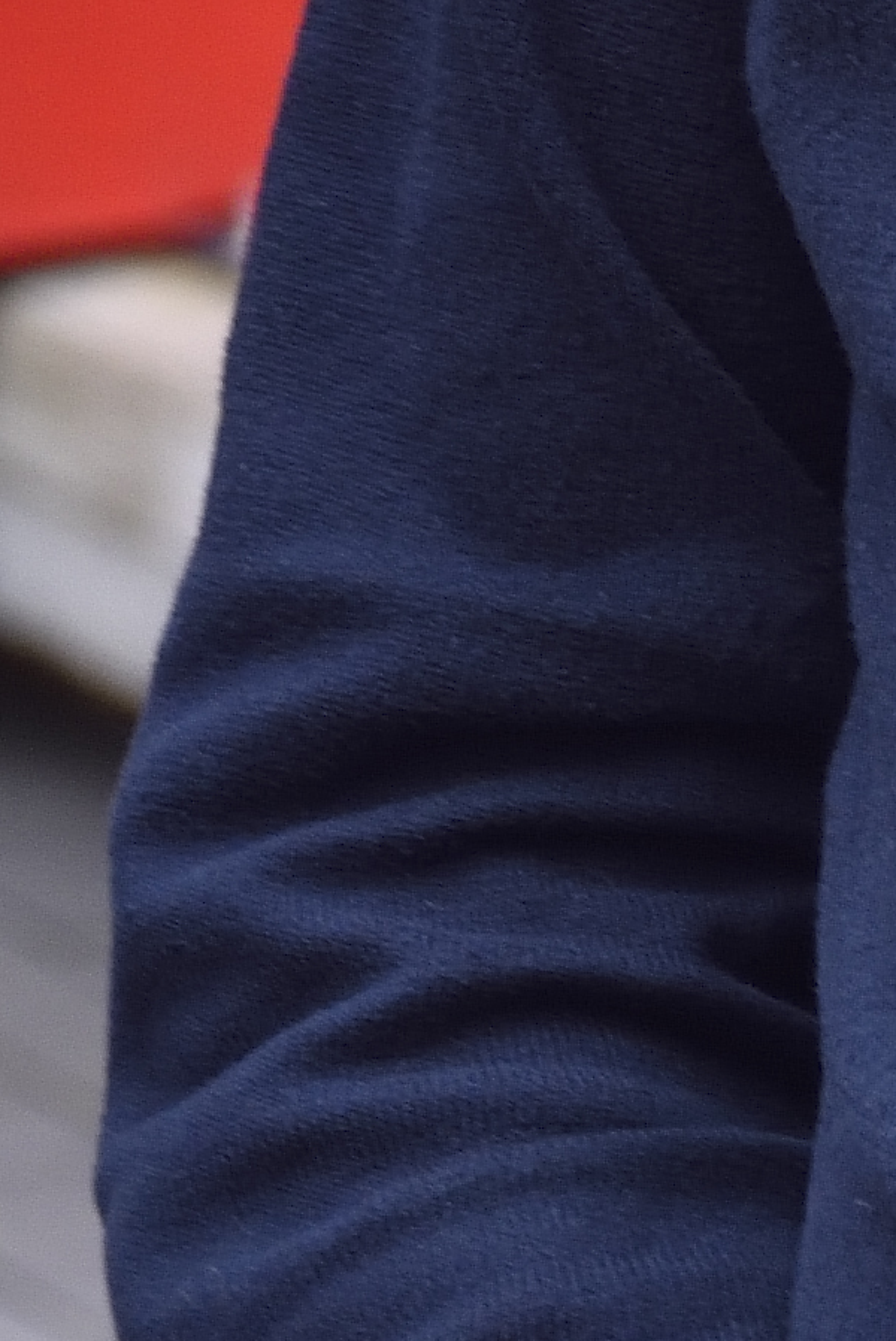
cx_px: 1514
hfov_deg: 3.1
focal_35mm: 442
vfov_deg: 4.5
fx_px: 16475
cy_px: -2903
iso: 400
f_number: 7.1
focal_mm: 66
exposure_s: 1/80
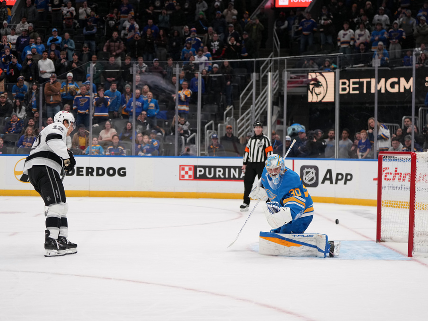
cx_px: 220
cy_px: 161
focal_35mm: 76
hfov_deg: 25.7
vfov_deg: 19.4
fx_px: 940
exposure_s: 1/2500
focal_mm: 70
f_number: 2.8
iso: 1600
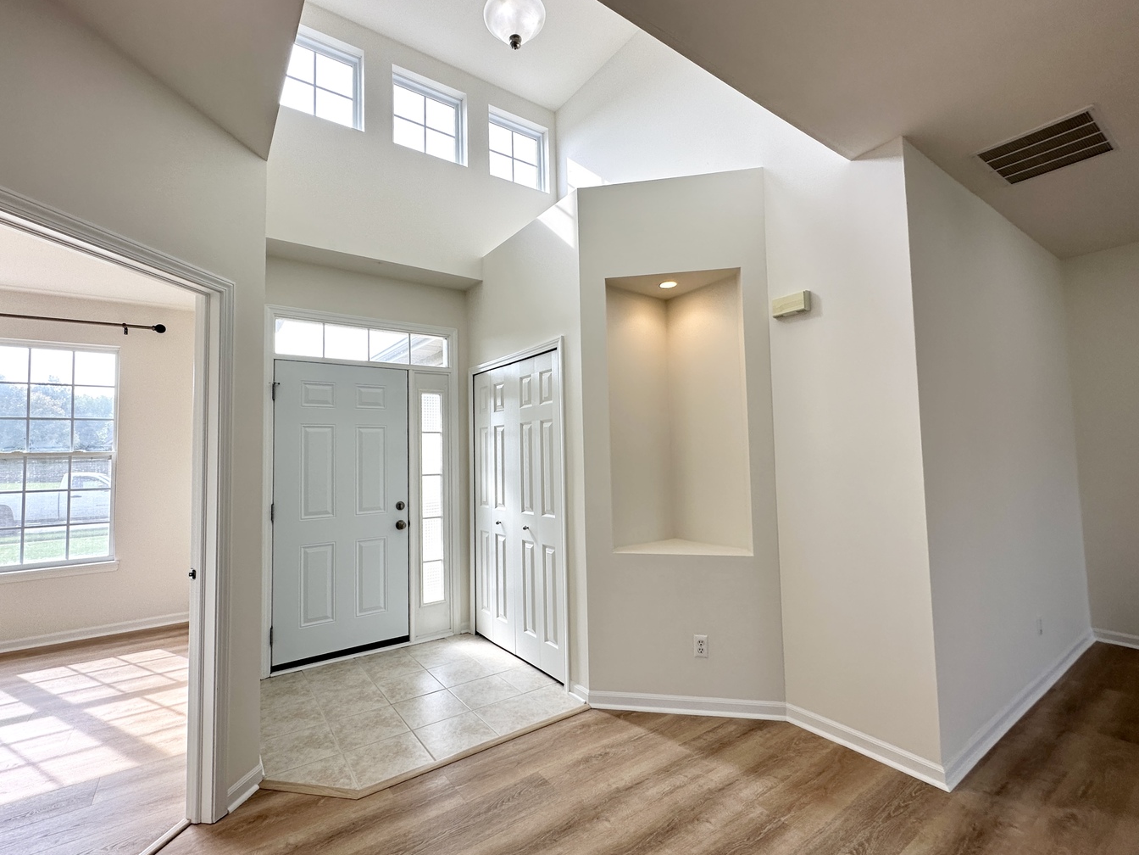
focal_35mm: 15
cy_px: 426
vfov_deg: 81.7
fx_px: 494
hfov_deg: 98.1
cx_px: 542
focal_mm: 2.22
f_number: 2.2
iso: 40
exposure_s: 1/165
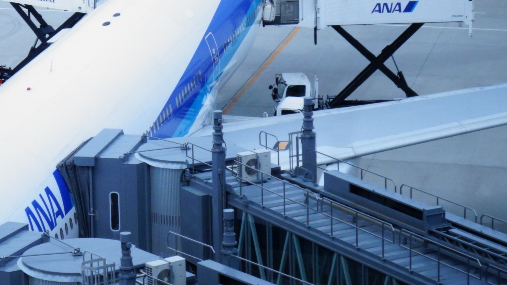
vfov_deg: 8.1
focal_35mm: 150
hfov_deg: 14.2
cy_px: 24
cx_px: 66
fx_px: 2016
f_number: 5.6
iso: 200
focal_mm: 17.6
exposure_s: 1/2000
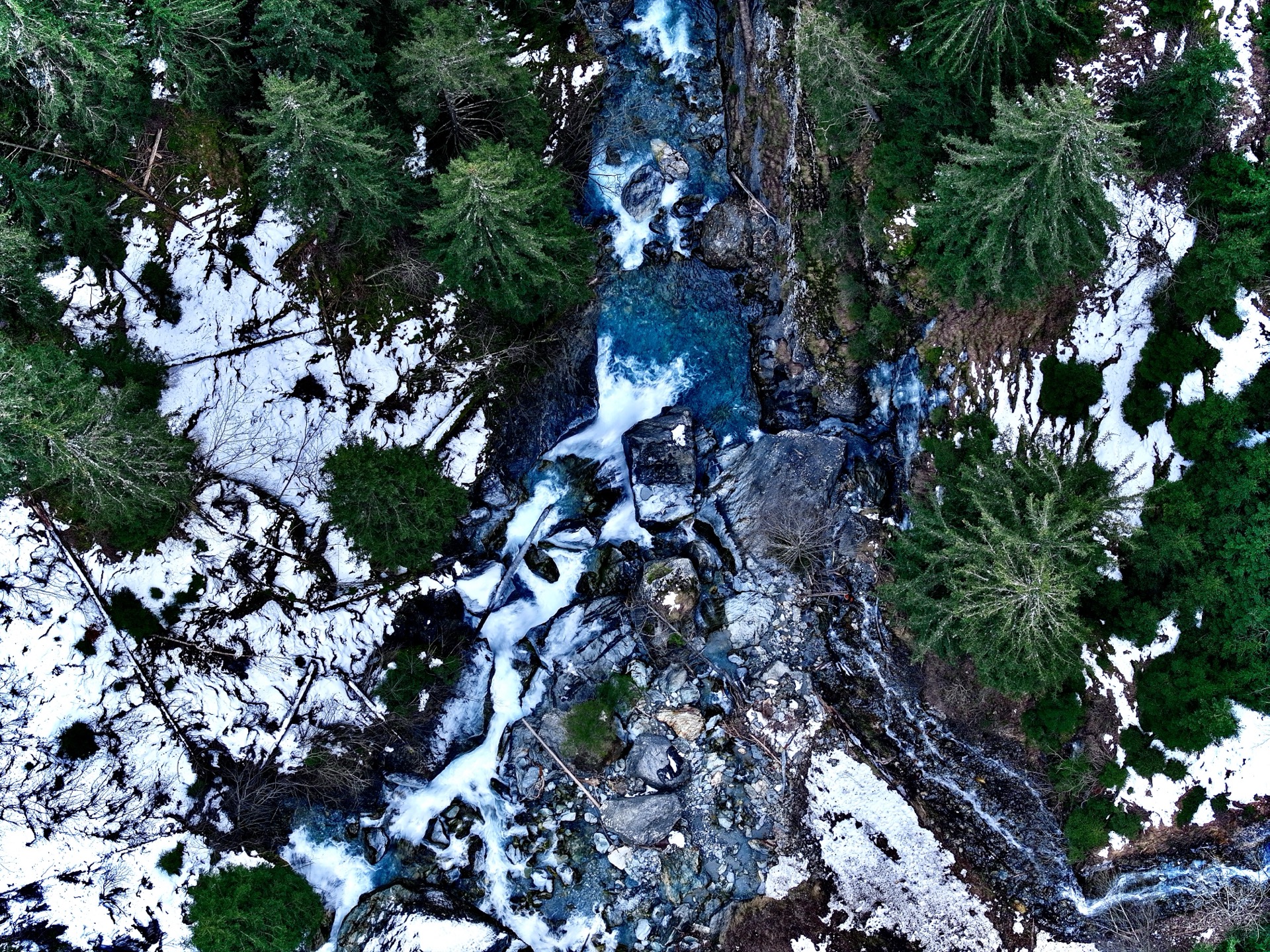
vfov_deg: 21.0
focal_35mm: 70
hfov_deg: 27.8
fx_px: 2568
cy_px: 476
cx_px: 635
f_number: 2.8
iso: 120
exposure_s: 1/15
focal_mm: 19.35
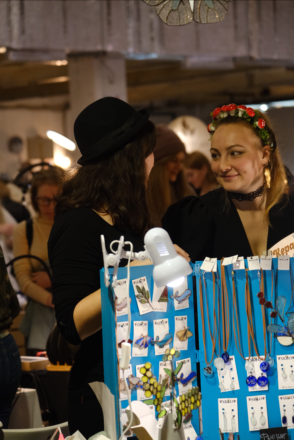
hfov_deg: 11.4
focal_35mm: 120
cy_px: 220
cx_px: 147
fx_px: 1470
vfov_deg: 17.1
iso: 2000
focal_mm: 80
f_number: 4
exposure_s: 1/125
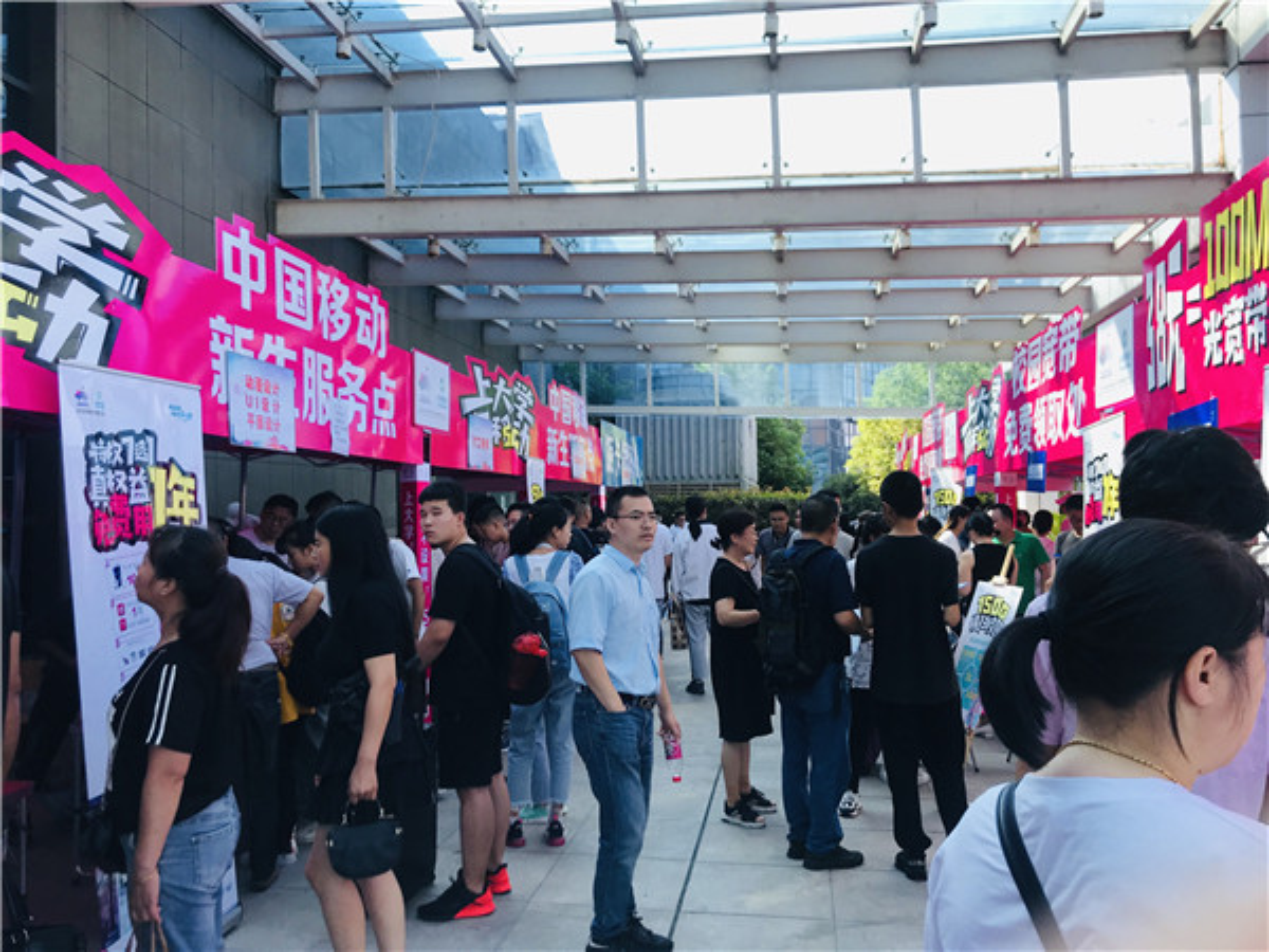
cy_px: 476
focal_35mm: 28
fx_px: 1026
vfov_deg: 49.7
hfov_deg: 63.4
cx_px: 634
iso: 20
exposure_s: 1/445
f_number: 1.8
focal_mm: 3.99
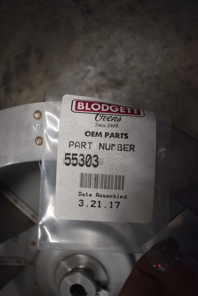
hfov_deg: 48.0
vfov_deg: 67.3
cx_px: 99
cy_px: 148
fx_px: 222
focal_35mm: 27
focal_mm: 18
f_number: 4
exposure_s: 1/60
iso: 1250
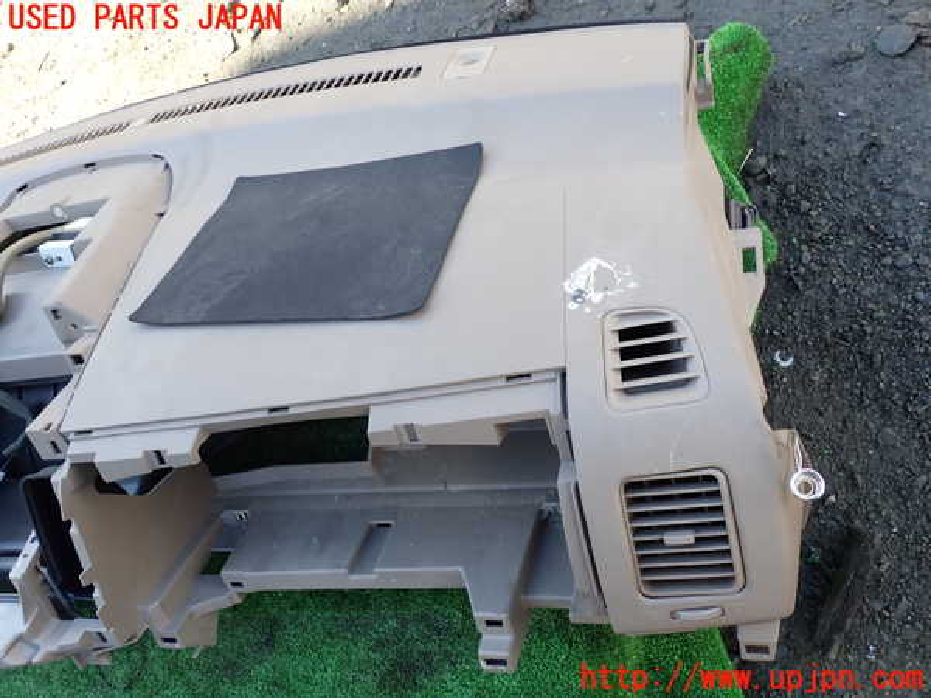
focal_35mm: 30
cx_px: 466
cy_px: 349
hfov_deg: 60.0
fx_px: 807
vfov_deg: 46.8
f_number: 3.2
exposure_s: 1/80
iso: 100
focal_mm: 5.4
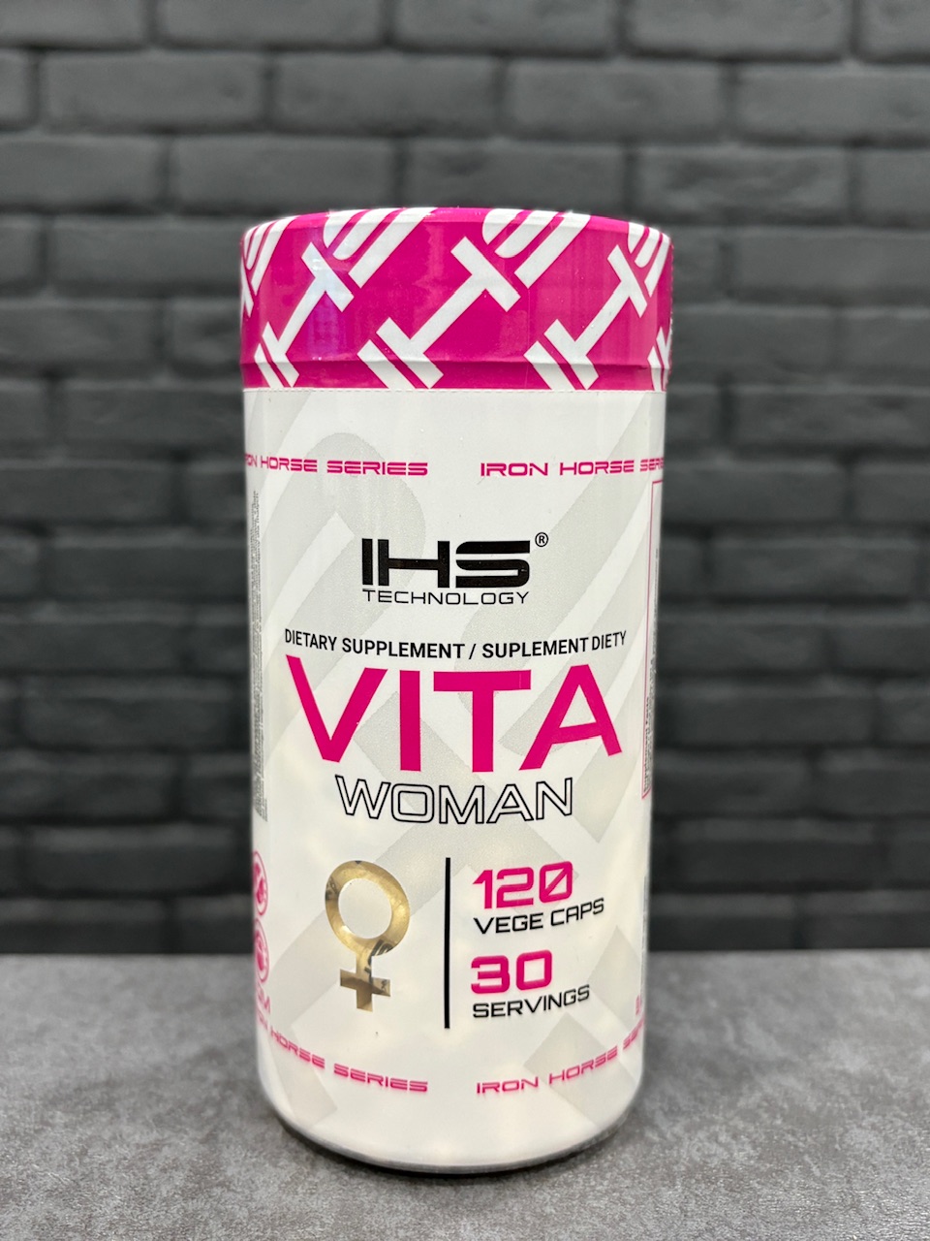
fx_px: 931
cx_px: 465
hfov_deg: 53.1
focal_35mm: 26
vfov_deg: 67.3
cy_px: 620
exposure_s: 1/50
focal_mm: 5.96
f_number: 1.6
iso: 125
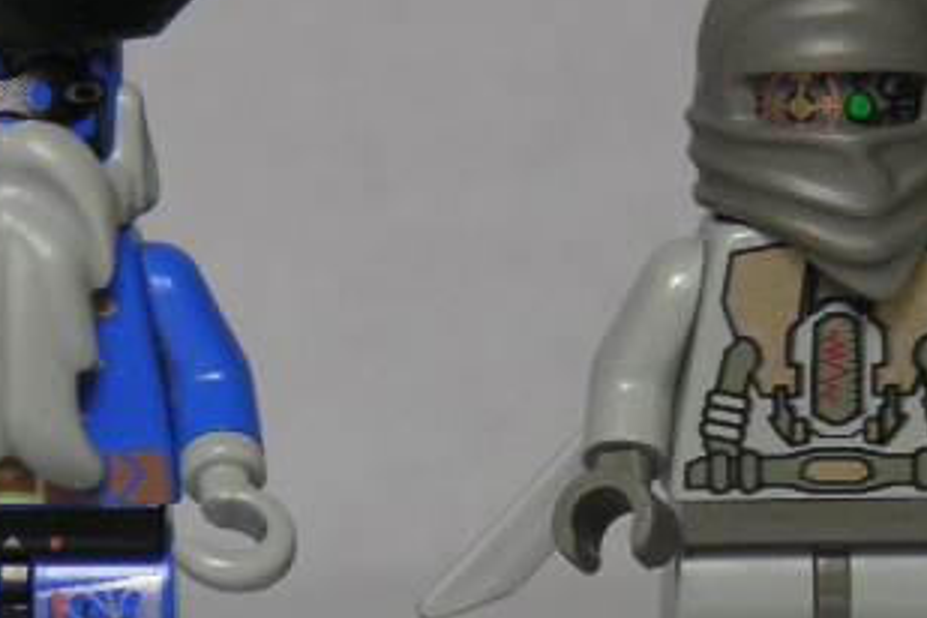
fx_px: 6720
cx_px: 435
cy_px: 300
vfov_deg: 5.3
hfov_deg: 7.9
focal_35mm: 261
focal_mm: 15
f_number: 3.5
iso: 80
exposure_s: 1/90
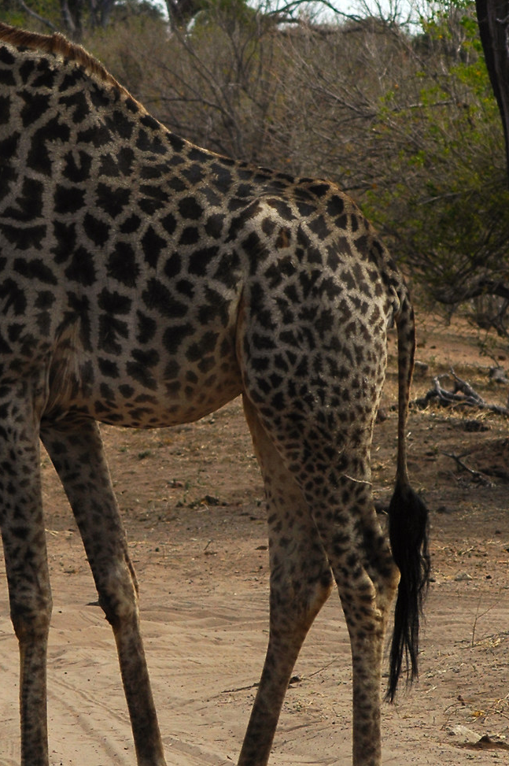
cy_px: 225
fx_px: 8647
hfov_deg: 3.4
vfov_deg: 5.1
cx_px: 28
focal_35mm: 407
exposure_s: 1/640
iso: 200
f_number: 6.3
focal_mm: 110
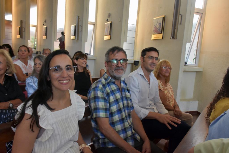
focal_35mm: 27
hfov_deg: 67.4
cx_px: 114
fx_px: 172
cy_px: 76
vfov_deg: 47.9
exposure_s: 1/200
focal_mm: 18
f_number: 7.1
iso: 1600
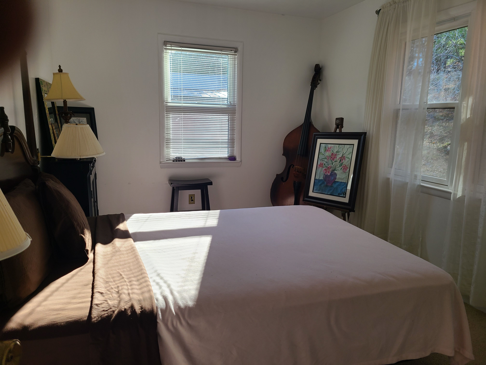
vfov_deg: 53.1
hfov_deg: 67.3
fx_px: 365
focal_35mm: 26
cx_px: 243
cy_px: 182
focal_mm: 5.4
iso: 40
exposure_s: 1/163
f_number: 1.8
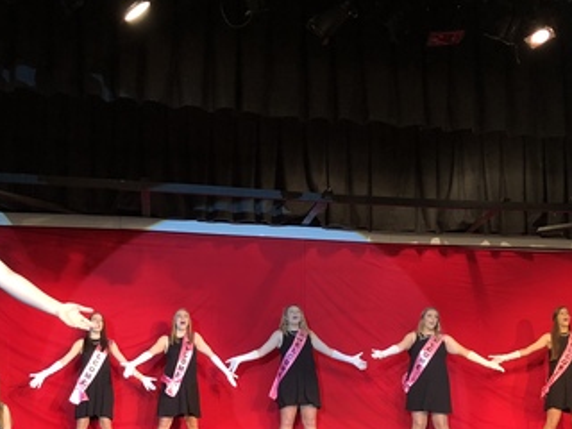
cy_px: 340
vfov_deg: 25.7
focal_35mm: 56
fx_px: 925
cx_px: 265
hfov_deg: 34.3
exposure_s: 1/120
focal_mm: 3.99
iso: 125
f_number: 1.8
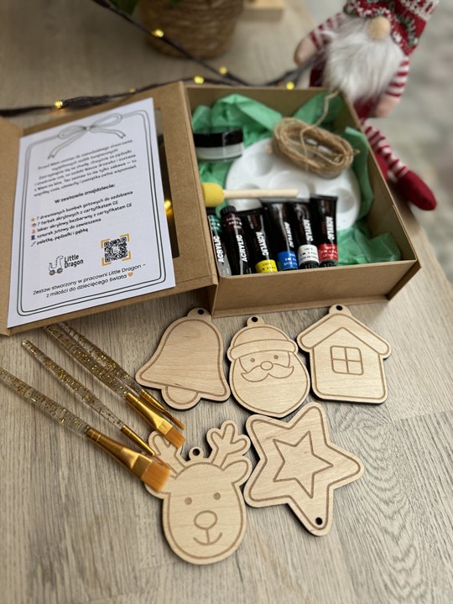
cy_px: 302
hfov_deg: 56.8
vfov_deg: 71.6
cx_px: 226
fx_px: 419
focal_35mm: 24
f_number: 1.78
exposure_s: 1/121
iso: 100
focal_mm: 6.76
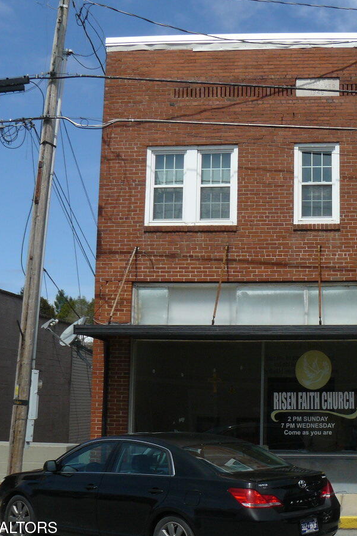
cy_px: 268
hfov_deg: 24.8
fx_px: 788
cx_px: 318
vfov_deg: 37.5
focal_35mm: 53
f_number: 6.3
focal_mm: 6
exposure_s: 1/400
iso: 100
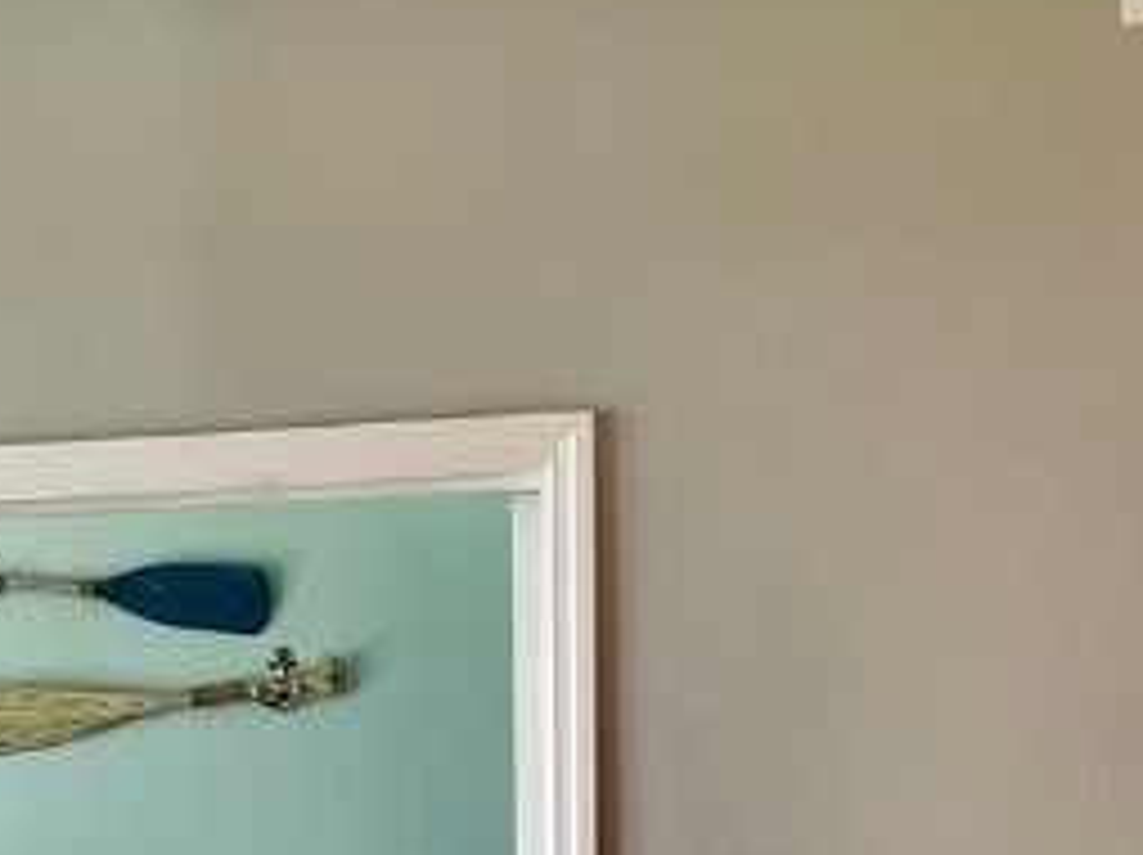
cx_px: 144
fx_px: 3464
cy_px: 1017
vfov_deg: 13.7
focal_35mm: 105
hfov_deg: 18.5
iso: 125
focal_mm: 5.7
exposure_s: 1/120
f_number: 1.5
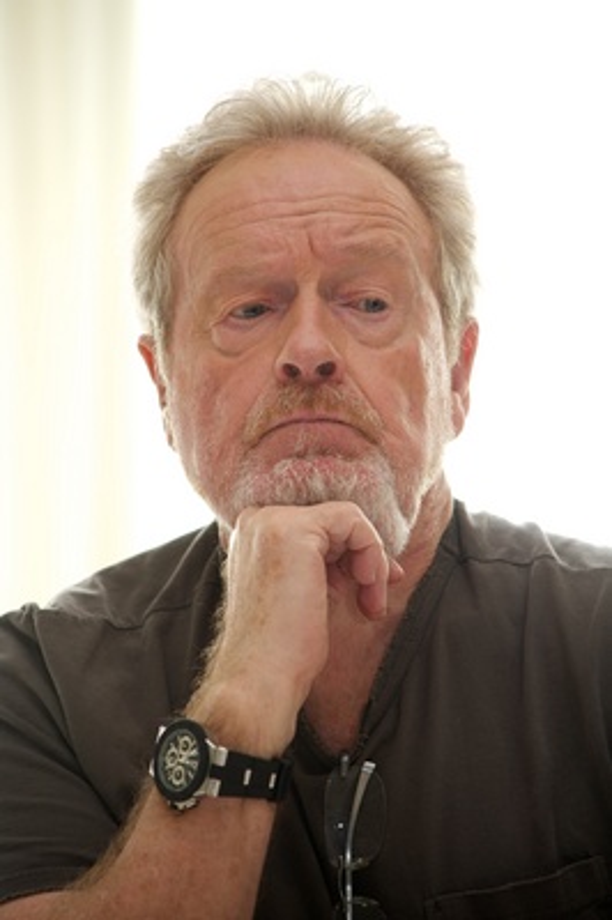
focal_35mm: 200
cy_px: 460
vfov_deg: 10.3
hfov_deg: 6.9
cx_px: 306
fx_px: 5108
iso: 500
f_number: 6.3
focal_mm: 200
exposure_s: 1/60
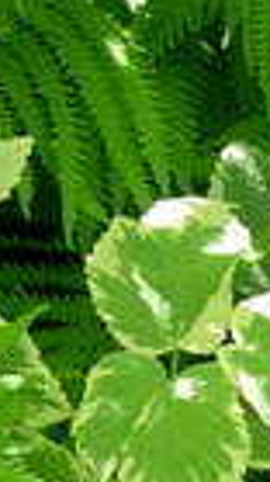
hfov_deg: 6.1
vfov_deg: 10.8
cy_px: 697
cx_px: 502
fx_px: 2461
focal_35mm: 193
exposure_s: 1/342
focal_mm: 7.8
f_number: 2.8
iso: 64
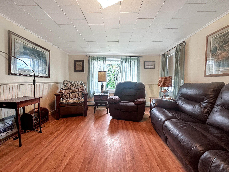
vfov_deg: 85.7
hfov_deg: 102.1
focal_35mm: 14
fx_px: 93
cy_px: 86
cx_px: 114
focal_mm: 2.22
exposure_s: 1/120
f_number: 2.2
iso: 125
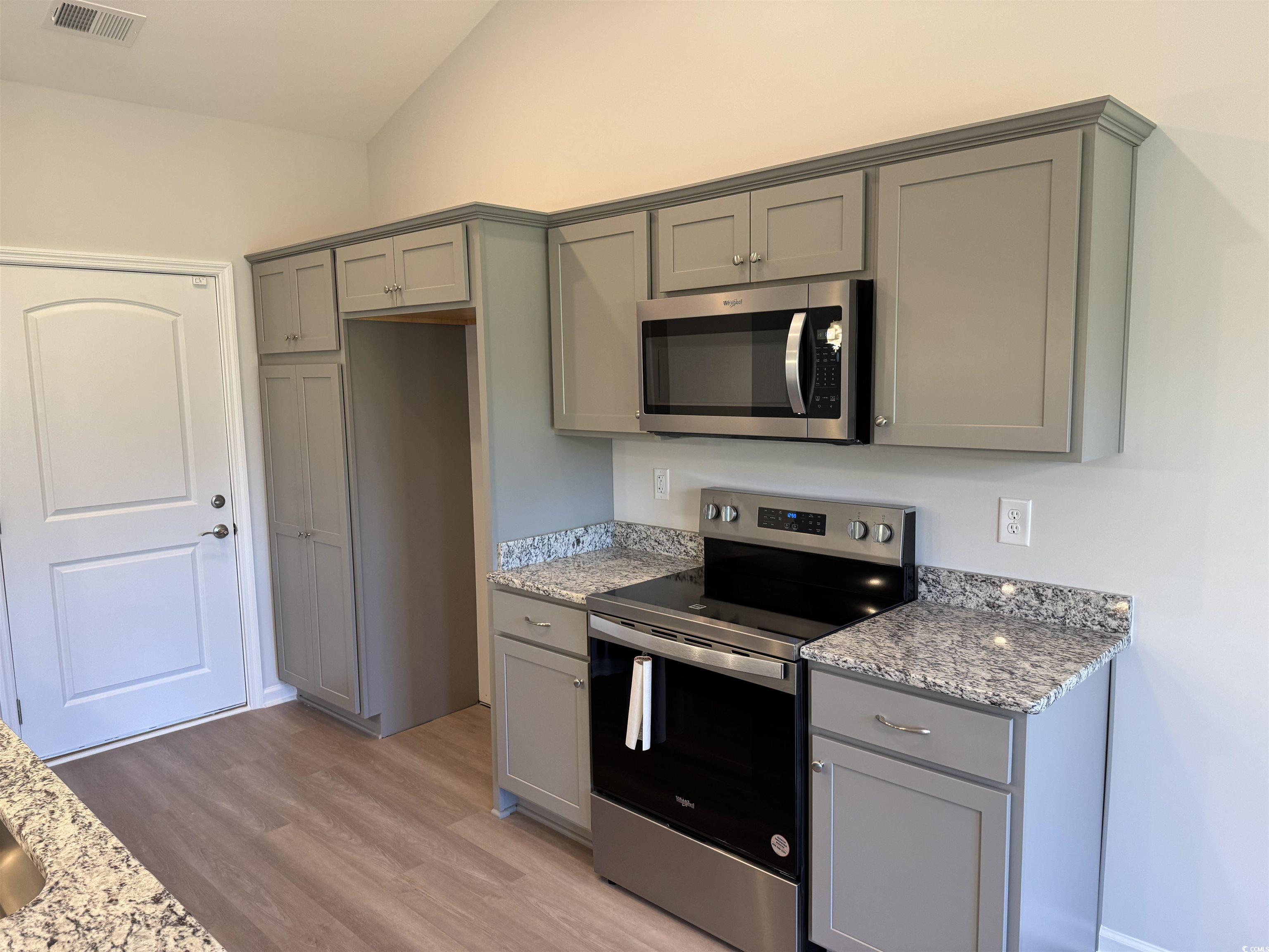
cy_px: 476
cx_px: 634
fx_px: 880
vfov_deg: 56.8
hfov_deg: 71.6
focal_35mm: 24
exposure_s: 1/120
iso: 200
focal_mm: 6.76
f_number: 1.78
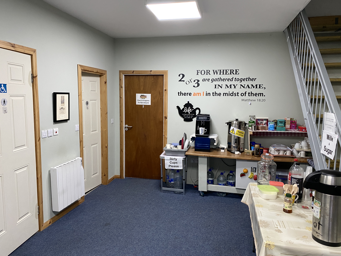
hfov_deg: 67.3
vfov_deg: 53.1
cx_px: 170
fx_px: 256
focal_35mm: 26
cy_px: 128
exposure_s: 1/50
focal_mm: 4.25
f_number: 1.8
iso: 125
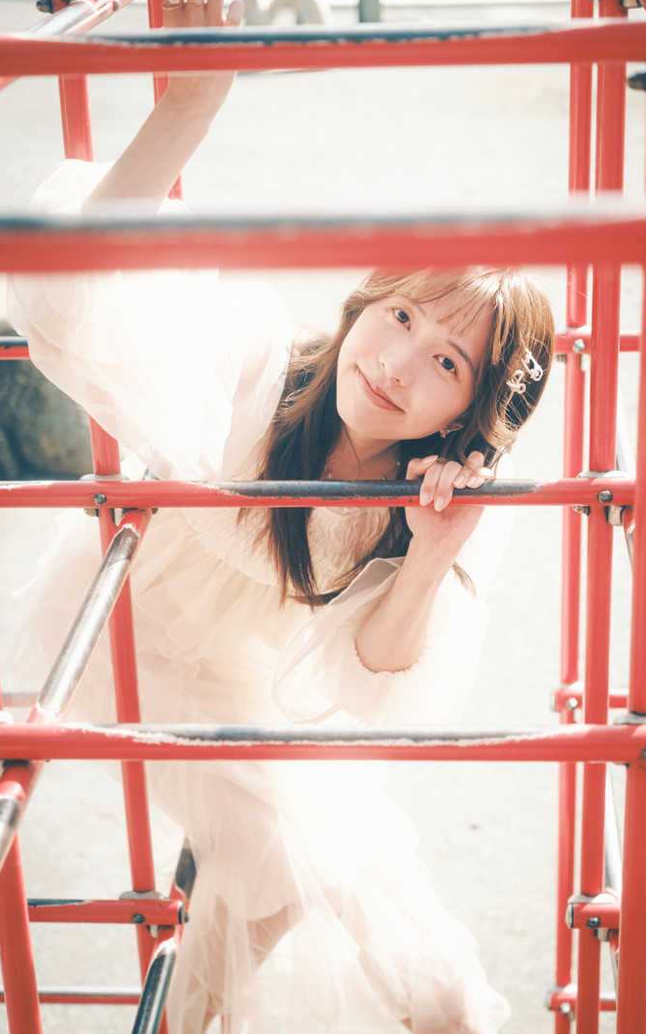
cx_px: 333
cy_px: 520
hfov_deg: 22.4
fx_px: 1634
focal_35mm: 58
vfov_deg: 35.1
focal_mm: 37.6
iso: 800
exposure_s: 1/2200
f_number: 2.8
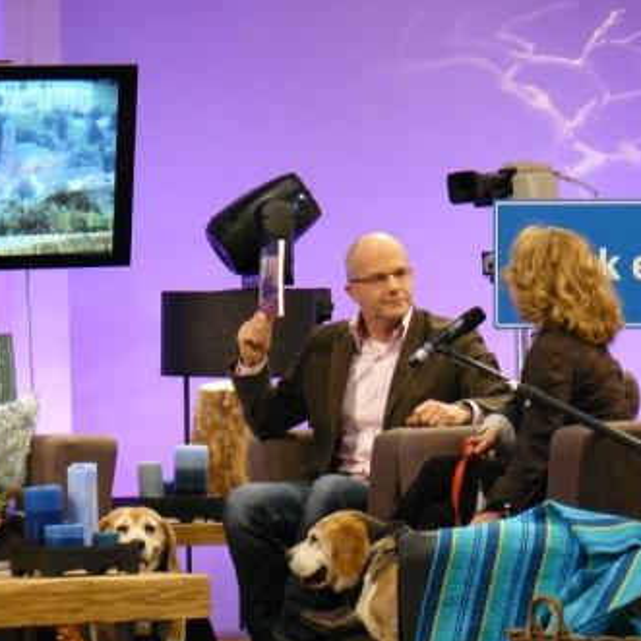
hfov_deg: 7.0
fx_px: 5238
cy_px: 321
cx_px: 254
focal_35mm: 250
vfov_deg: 7.0
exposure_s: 1/13
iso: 200
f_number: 3.3
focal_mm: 34.8
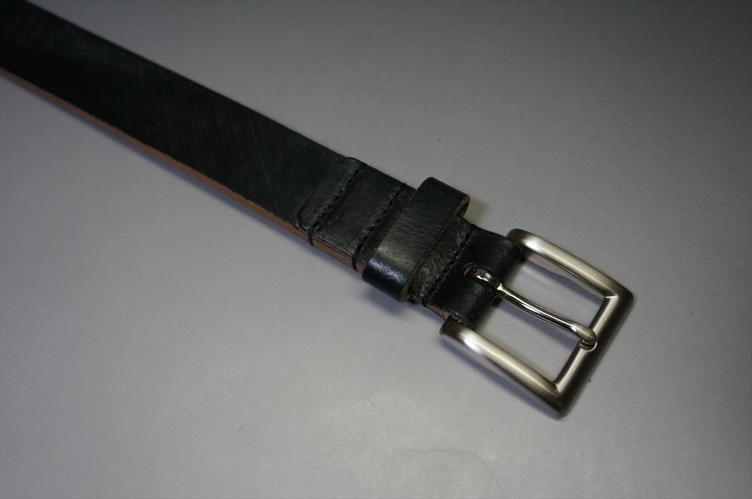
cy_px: 250
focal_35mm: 38
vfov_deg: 35.4
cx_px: 376
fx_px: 782
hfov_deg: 51.4
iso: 1000
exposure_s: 1/160
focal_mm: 25
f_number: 4.5
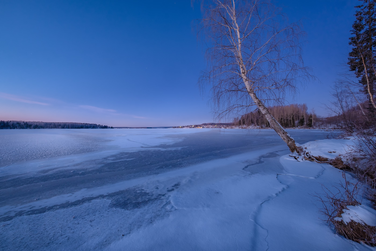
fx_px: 125
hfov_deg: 112.6
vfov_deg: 90.0
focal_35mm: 12
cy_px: 126
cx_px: 188
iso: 200
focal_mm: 8
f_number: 11
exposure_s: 20
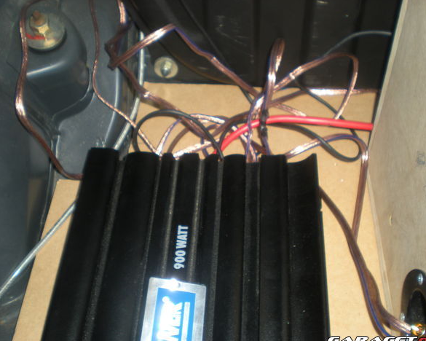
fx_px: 593
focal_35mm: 47
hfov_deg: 39.5
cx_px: 219
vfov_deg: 32.1
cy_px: 173
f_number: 3.5
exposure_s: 1/60
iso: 64
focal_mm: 7.4
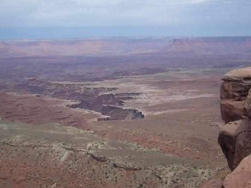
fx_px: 457
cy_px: 70
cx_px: 148
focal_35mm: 63
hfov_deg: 30.7
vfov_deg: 23.2
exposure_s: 1/402
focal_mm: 6.2
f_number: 5.6
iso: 64
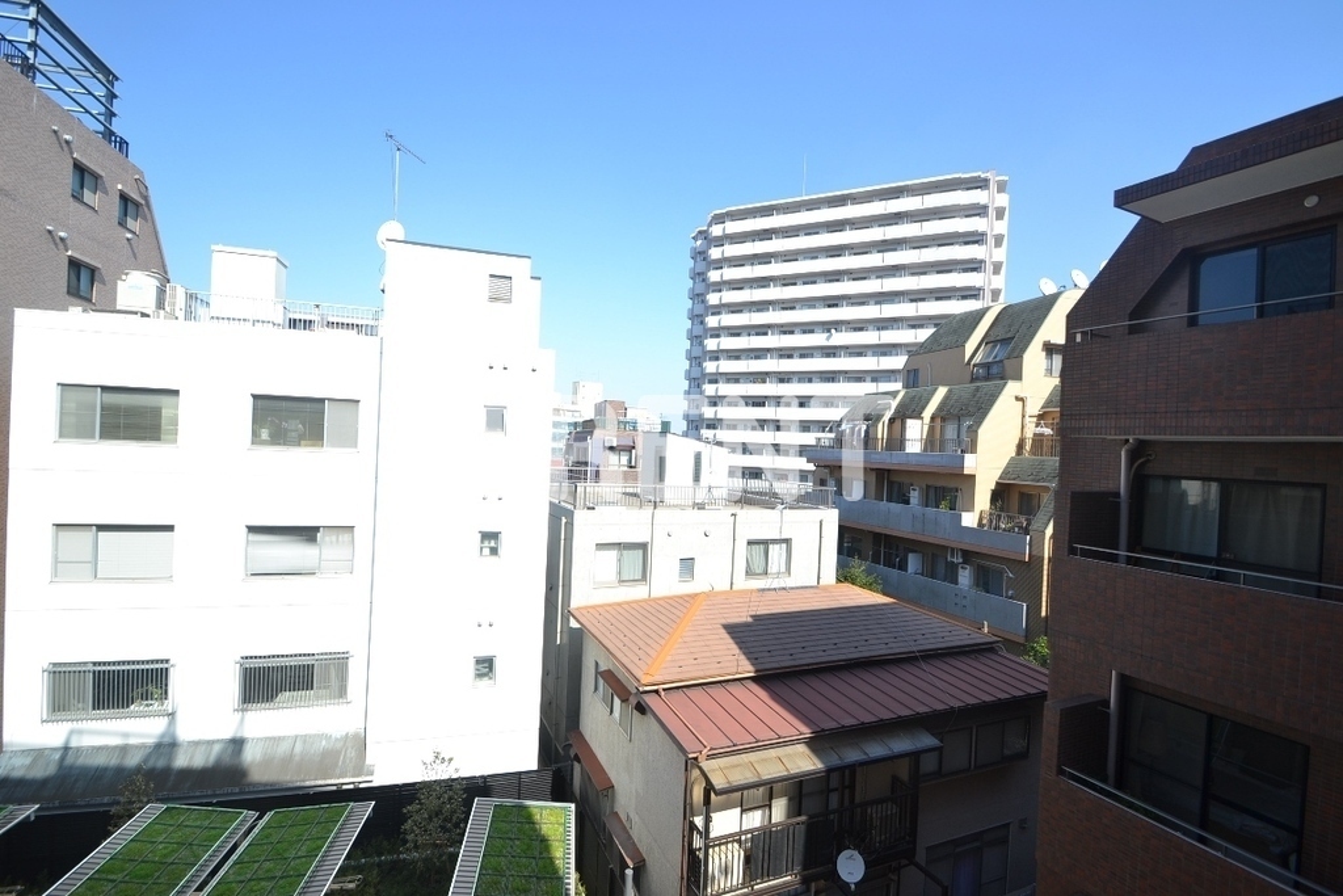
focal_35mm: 15
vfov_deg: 77.3
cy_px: 448
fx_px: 560
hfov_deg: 100.4
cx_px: 672
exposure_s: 1/250
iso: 100
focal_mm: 10
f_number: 8
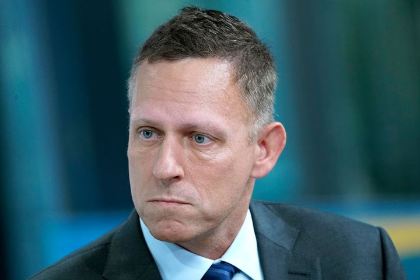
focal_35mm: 400
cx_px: 210
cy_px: 140
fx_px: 4666
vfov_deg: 3.4
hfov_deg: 5.2
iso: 4000
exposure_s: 1/160
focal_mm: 400
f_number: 5.6
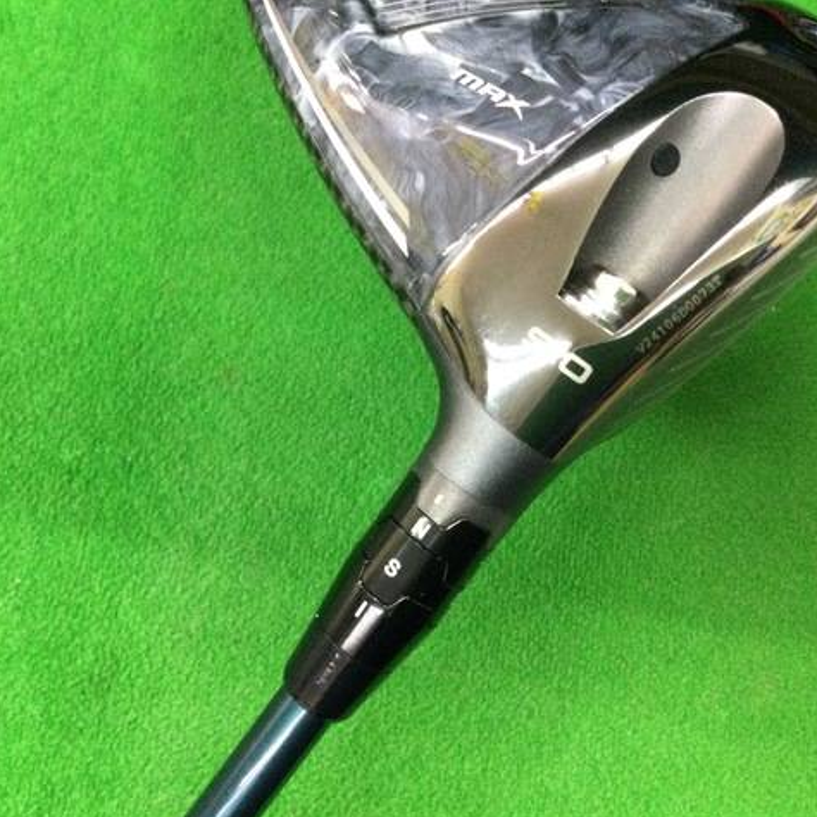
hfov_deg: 44.9
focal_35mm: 37
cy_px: 412
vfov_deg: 44.9
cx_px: 379
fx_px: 988
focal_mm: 3.3
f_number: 2.4
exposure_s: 1/30
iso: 200
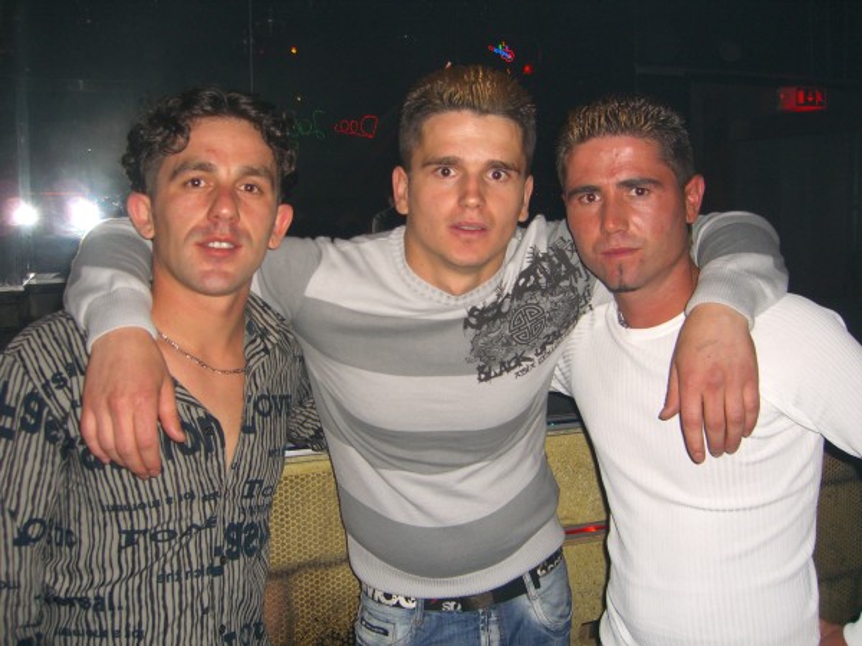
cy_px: 323
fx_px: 946
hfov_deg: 49.0
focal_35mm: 38
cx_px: 431
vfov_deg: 37.7
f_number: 2.8
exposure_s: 1/60
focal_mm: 7.9
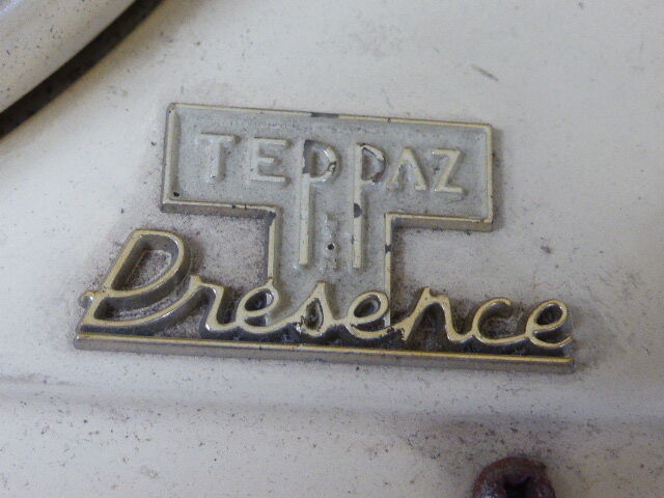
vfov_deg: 18.7
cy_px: 249
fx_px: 1515
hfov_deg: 24.7
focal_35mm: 79
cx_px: 332
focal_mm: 13.3
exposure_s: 1/13
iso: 400
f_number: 5
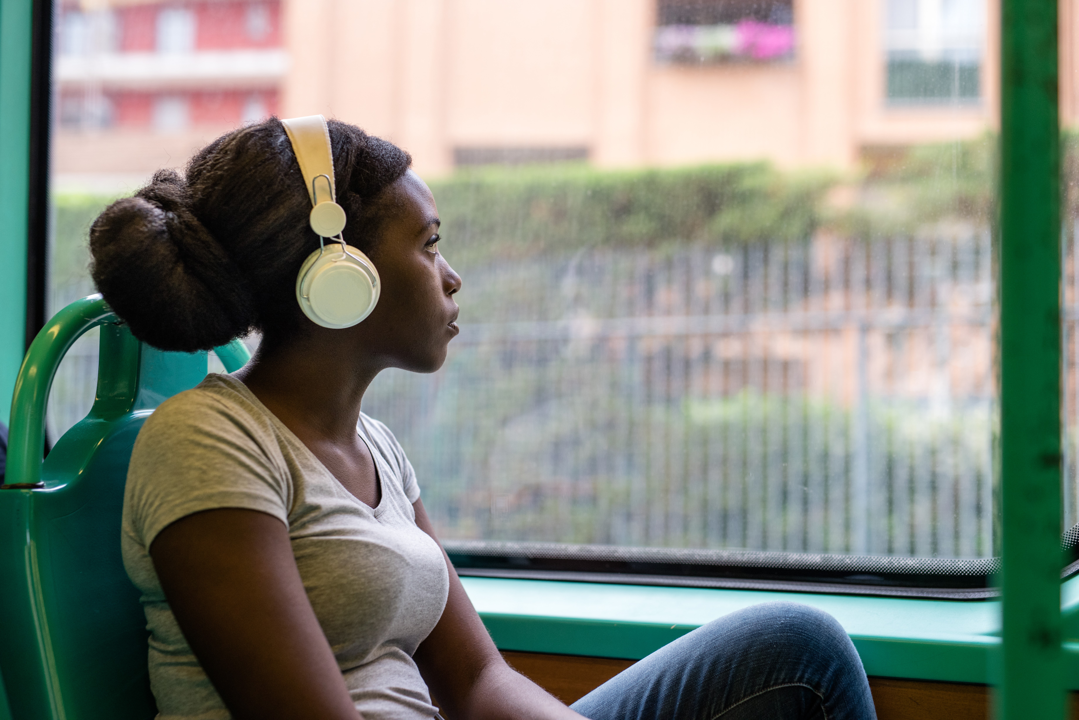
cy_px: 360
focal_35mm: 50
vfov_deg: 27.0
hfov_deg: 39.6
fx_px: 1499
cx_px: 540
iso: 640
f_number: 2.5
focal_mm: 50
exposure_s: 1/320
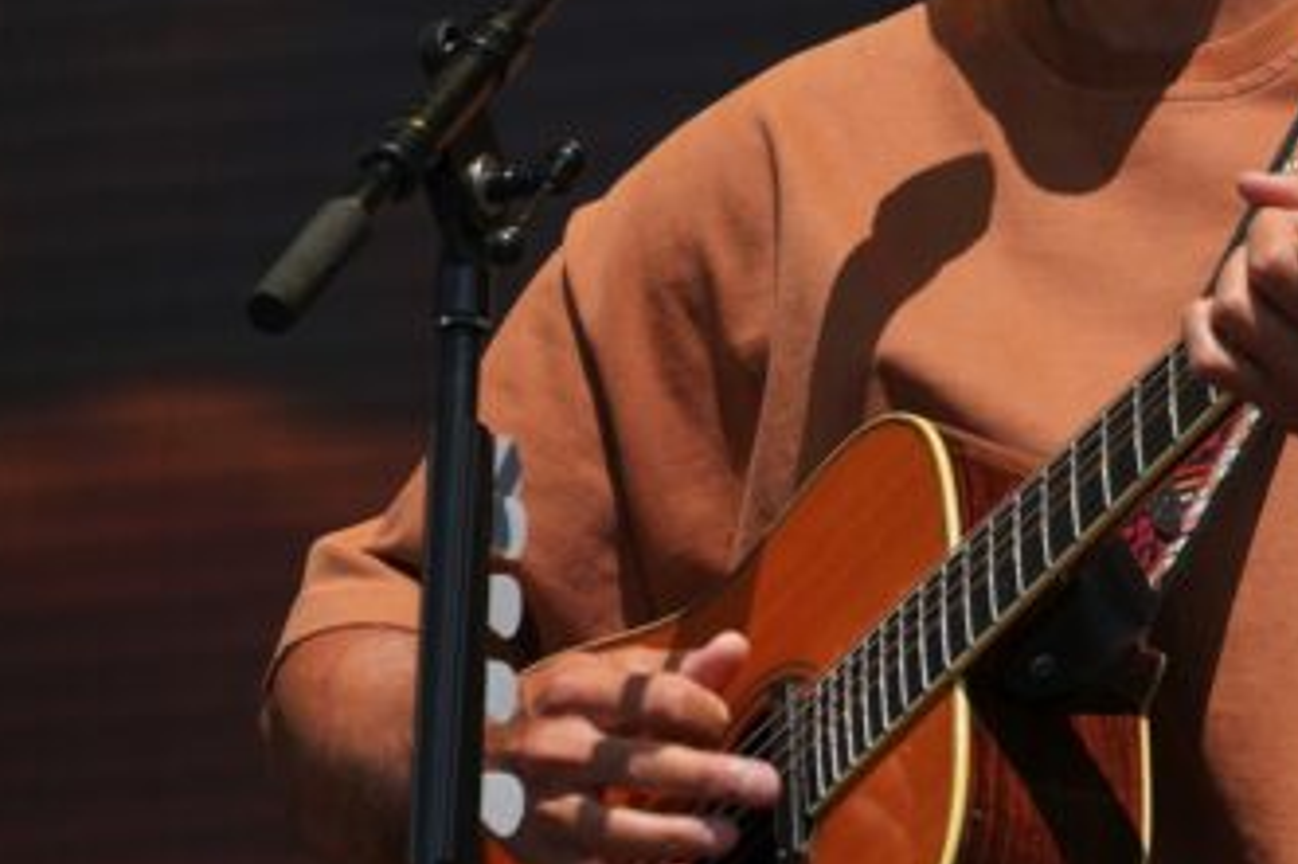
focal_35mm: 579
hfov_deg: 3.6
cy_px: 278
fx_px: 20870
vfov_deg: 2.4
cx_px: 1286
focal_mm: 167
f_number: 7.1
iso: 100
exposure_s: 1/400
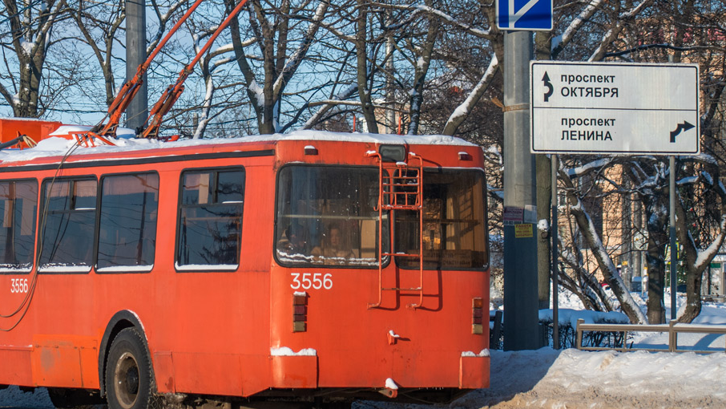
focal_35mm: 170
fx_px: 3273
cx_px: 171
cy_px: 143
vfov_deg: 7.1
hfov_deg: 12.6
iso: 100
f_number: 4.5
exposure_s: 1/800
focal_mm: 70
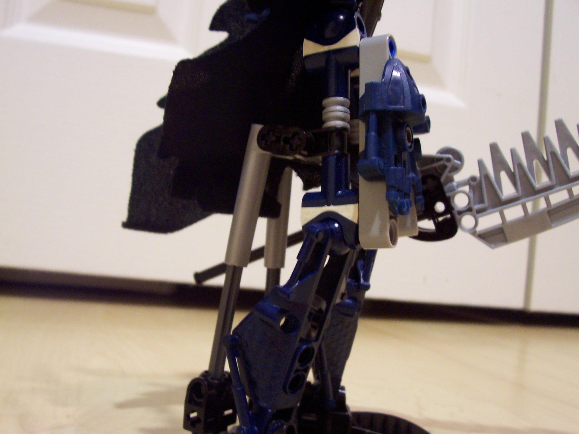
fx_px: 619
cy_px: 217
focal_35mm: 37
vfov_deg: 38.7
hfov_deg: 50.1
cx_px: 290
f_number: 2.8
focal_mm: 5.6
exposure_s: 1/10
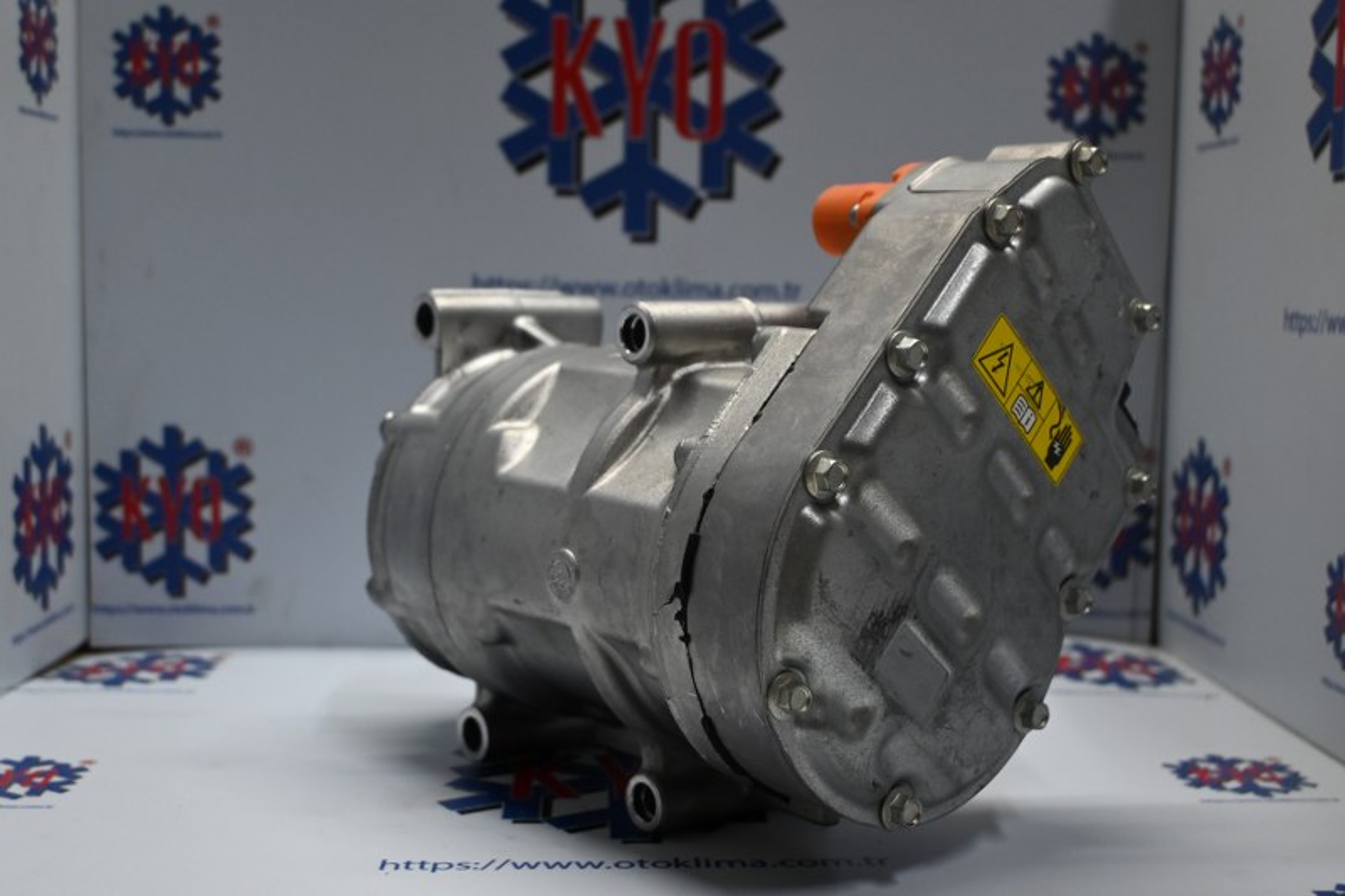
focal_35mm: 44
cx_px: 672
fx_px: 1625
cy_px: 448
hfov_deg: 45.0
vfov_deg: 30.8
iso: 800
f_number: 4.8
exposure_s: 1/125
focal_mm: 29
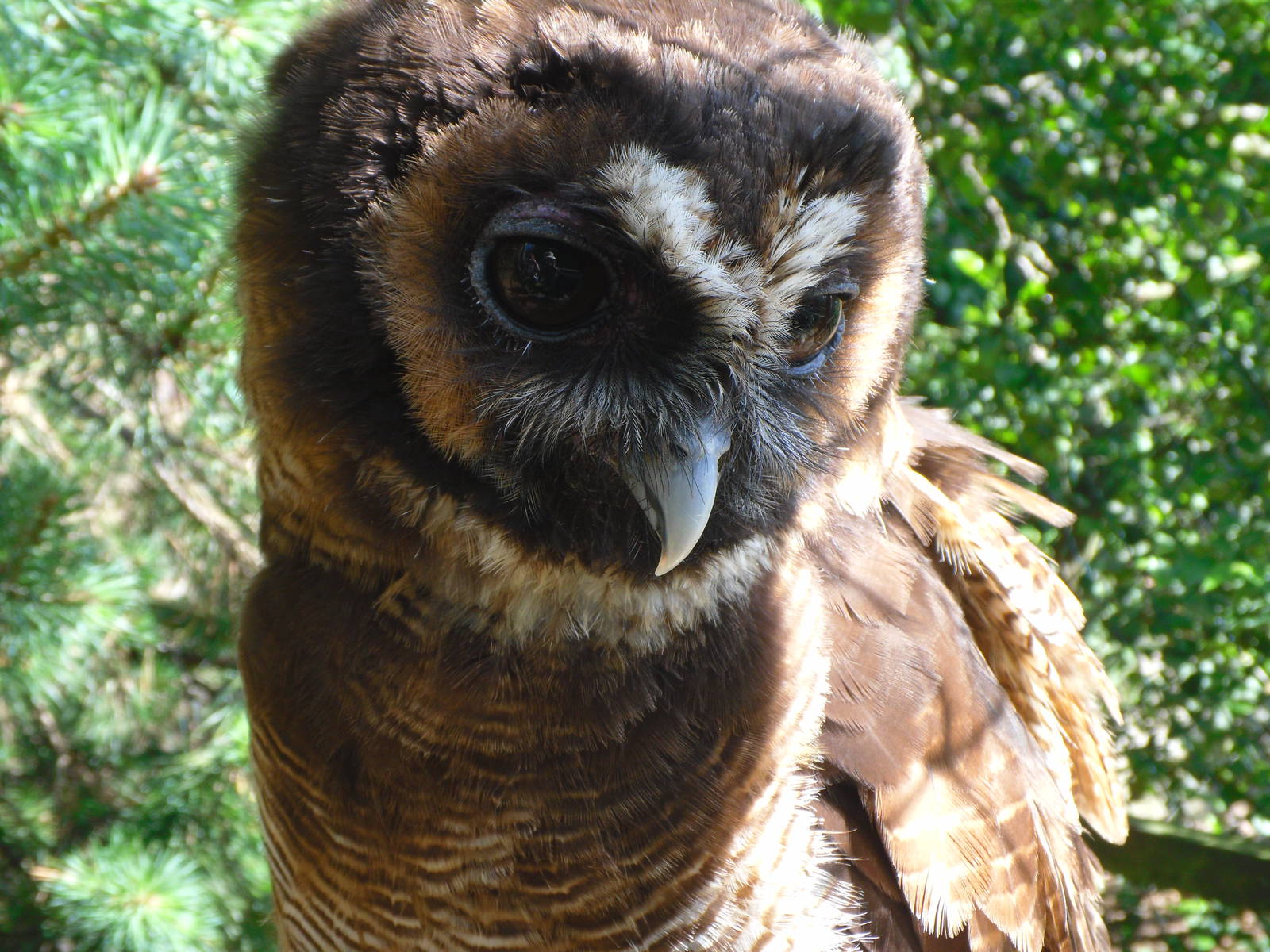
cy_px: 476
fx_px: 2165
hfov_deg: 32.7
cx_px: 635
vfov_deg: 24.8
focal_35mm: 59
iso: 100
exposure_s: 1/72
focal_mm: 10.55
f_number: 5.3
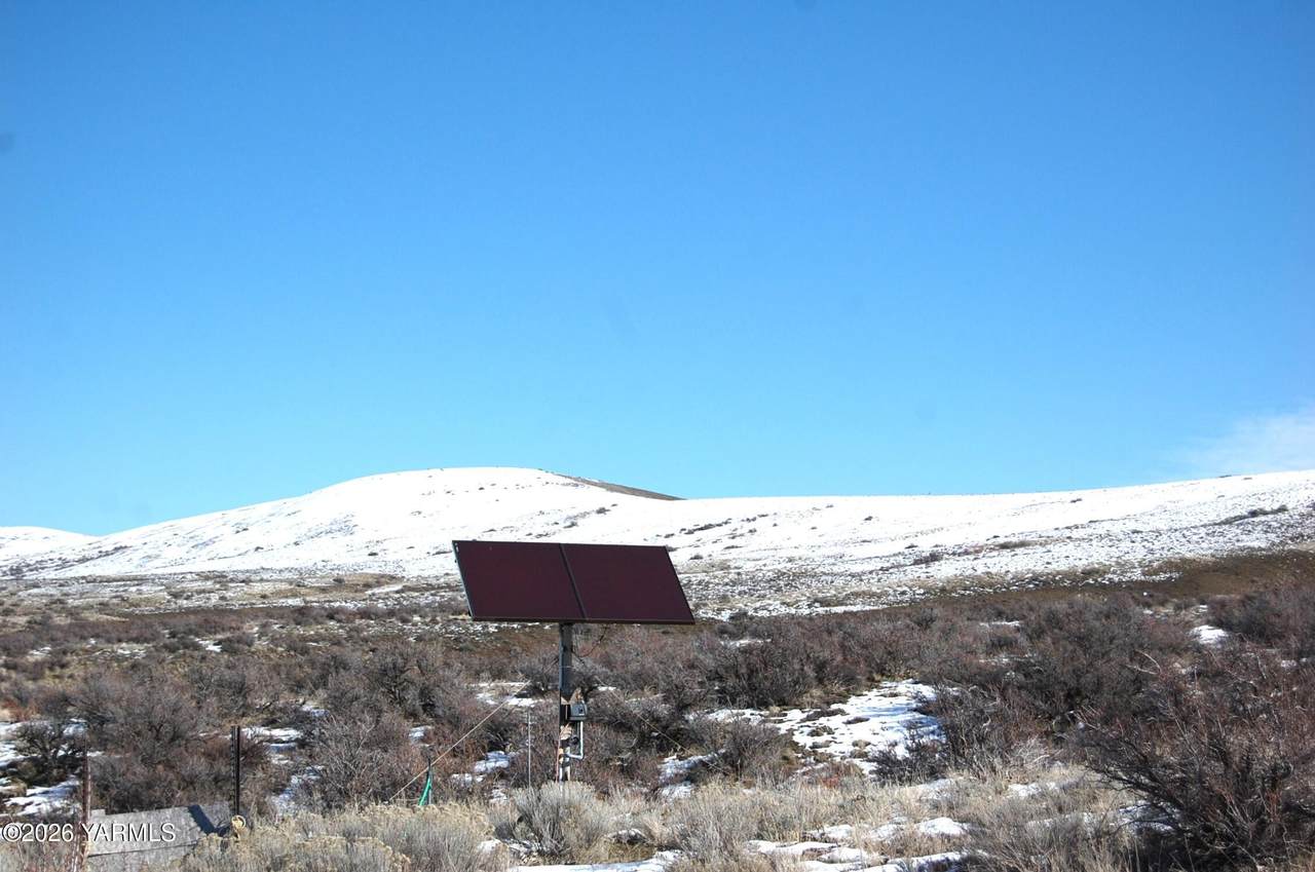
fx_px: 2462
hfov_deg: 29.9
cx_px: 658
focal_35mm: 68
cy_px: 436
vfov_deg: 20.1
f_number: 5.3
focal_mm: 45
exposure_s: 1/1600
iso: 200
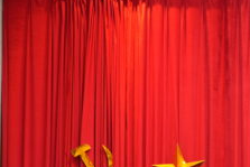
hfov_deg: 11.7
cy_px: 340
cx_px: 332
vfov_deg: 7.7
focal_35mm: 170
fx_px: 1181
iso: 500
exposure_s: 1/40
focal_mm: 37
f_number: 5.6
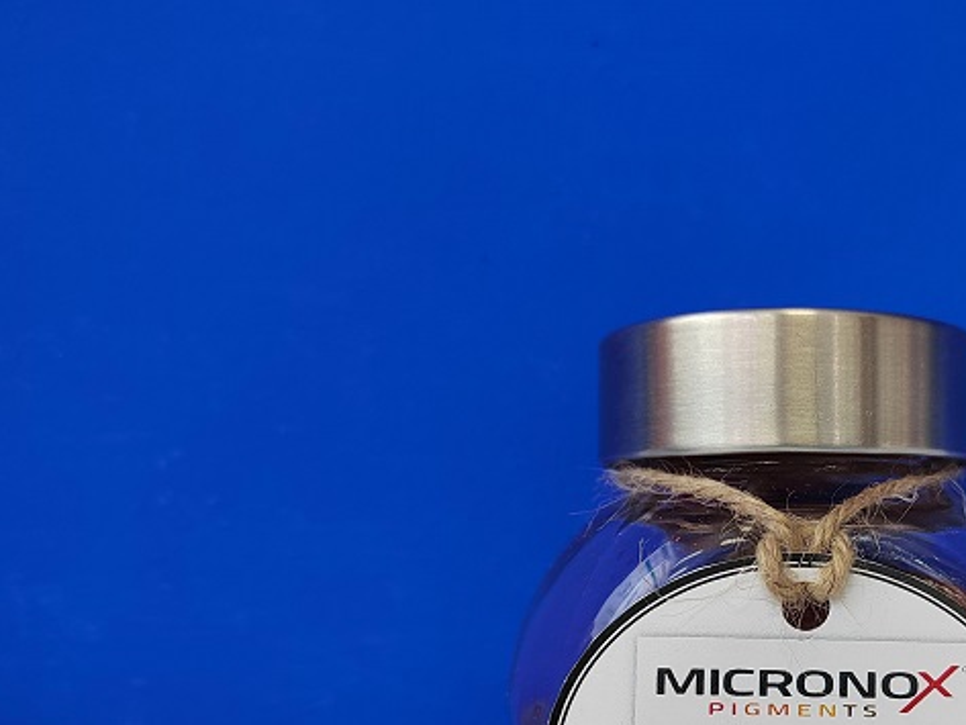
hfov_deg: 46.4
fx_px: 1061
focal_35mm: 38
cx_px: 775
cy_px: 596
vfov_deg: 36.3
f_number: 1.9
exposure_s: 1/100
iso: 609
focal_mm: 5.52
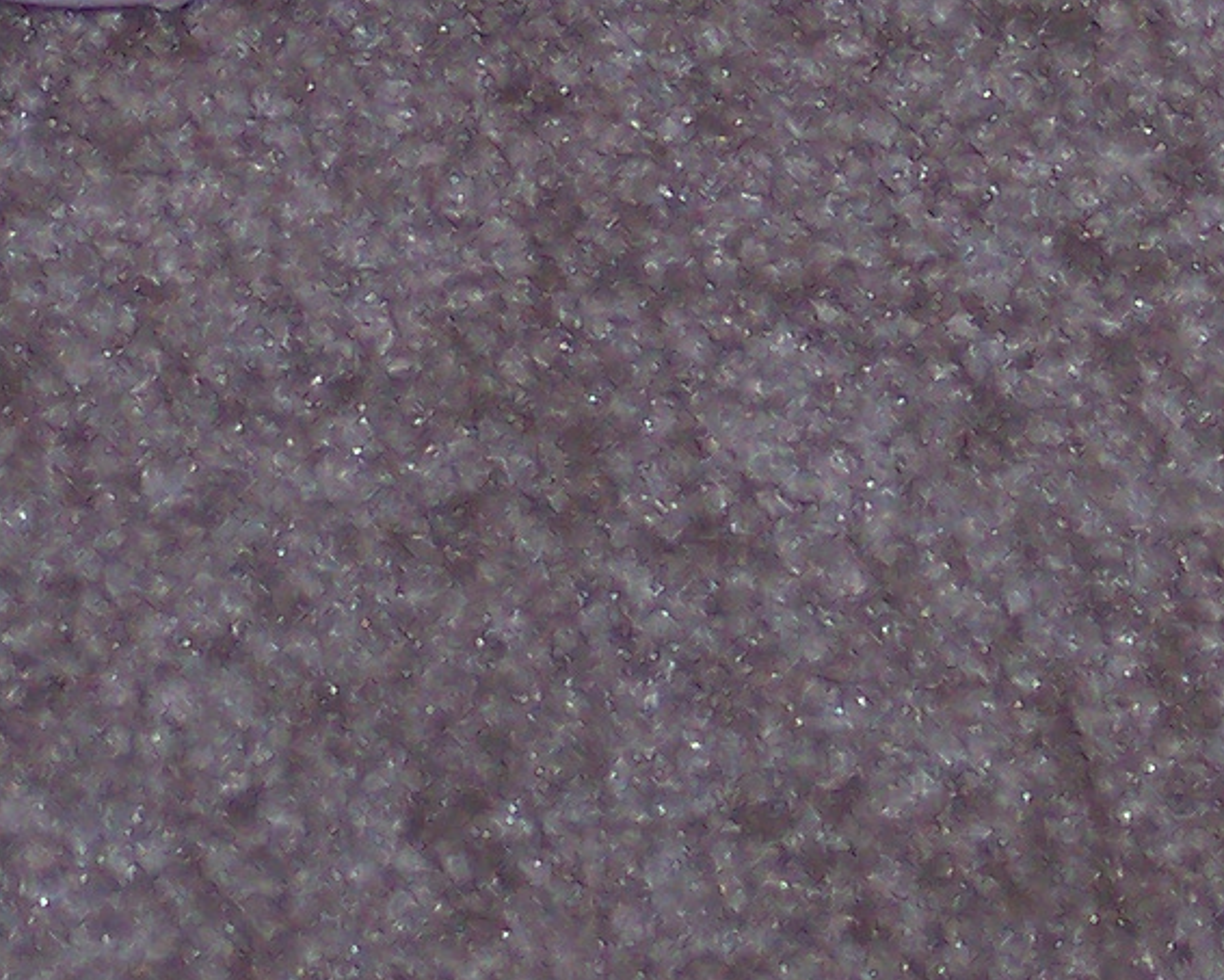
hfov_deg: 4.3
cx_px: 1797
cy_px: -547
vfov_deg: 3.4
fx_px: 16268
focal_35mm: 449
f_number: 4.8
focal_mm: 21.3
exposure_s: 1/60
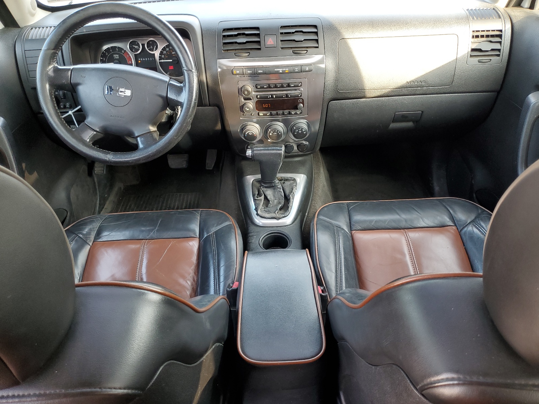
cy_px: 202
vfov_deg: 53.1
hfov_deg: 67.3
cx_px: 270
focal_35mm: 26
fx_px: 405
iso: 66
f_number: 1.5
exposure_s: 1/60.2
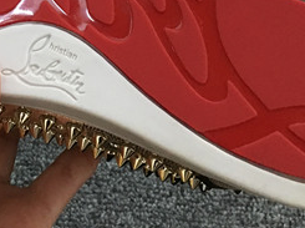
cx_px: 44
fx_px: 730
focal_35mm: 83
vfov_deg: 17.0
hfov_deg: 23.1
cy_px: -36
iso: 200
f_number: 2.2
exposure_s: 1/25
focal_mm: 4.15
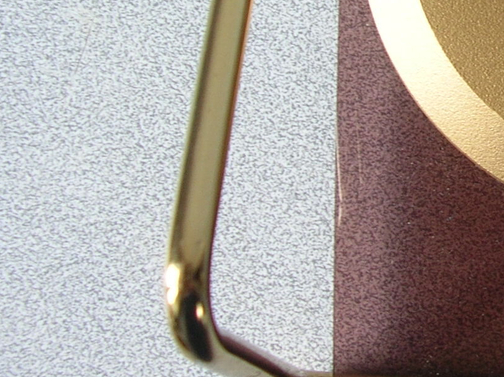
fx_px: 1425
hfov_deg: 18.6
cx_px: 663
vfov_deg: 14.7
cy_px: -31
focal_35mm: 98
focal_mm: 5.8
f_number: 2.8
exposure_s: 1/20.1
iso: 50
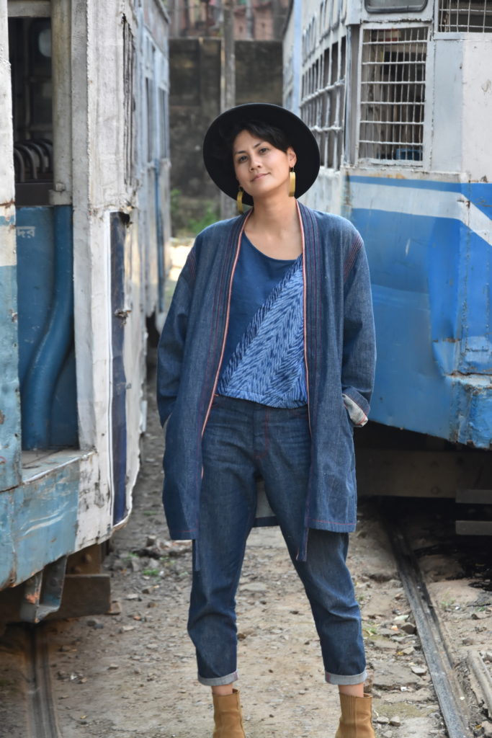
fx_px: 2305
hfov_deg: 12.2
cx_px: 246
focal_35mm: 112
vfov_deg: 18.2
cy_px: 369
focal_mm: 75
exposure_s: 1/160
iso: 800
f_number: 6.3
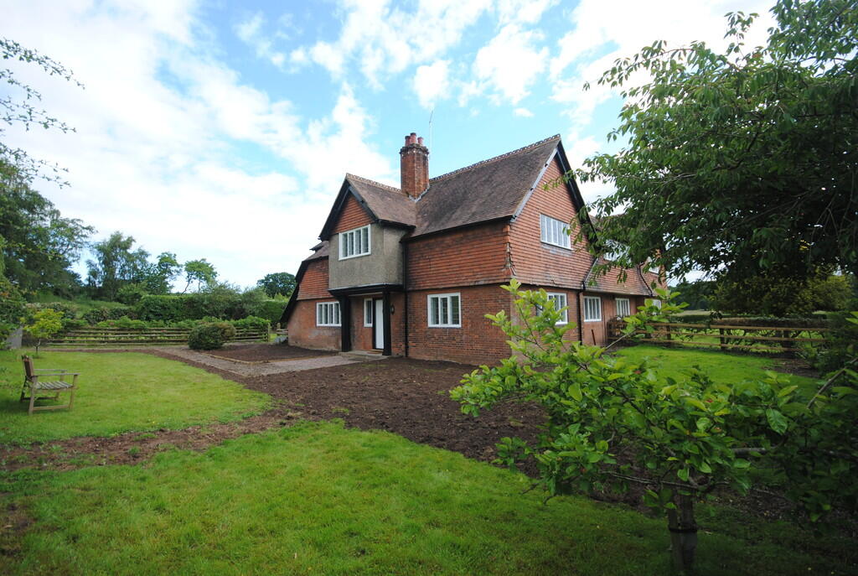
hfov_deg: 100.3
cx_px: 429
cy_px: 288
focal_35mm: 15
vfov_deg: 77.6
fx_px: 358
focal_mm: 10
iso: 100
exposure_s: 1/160
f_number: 6.3
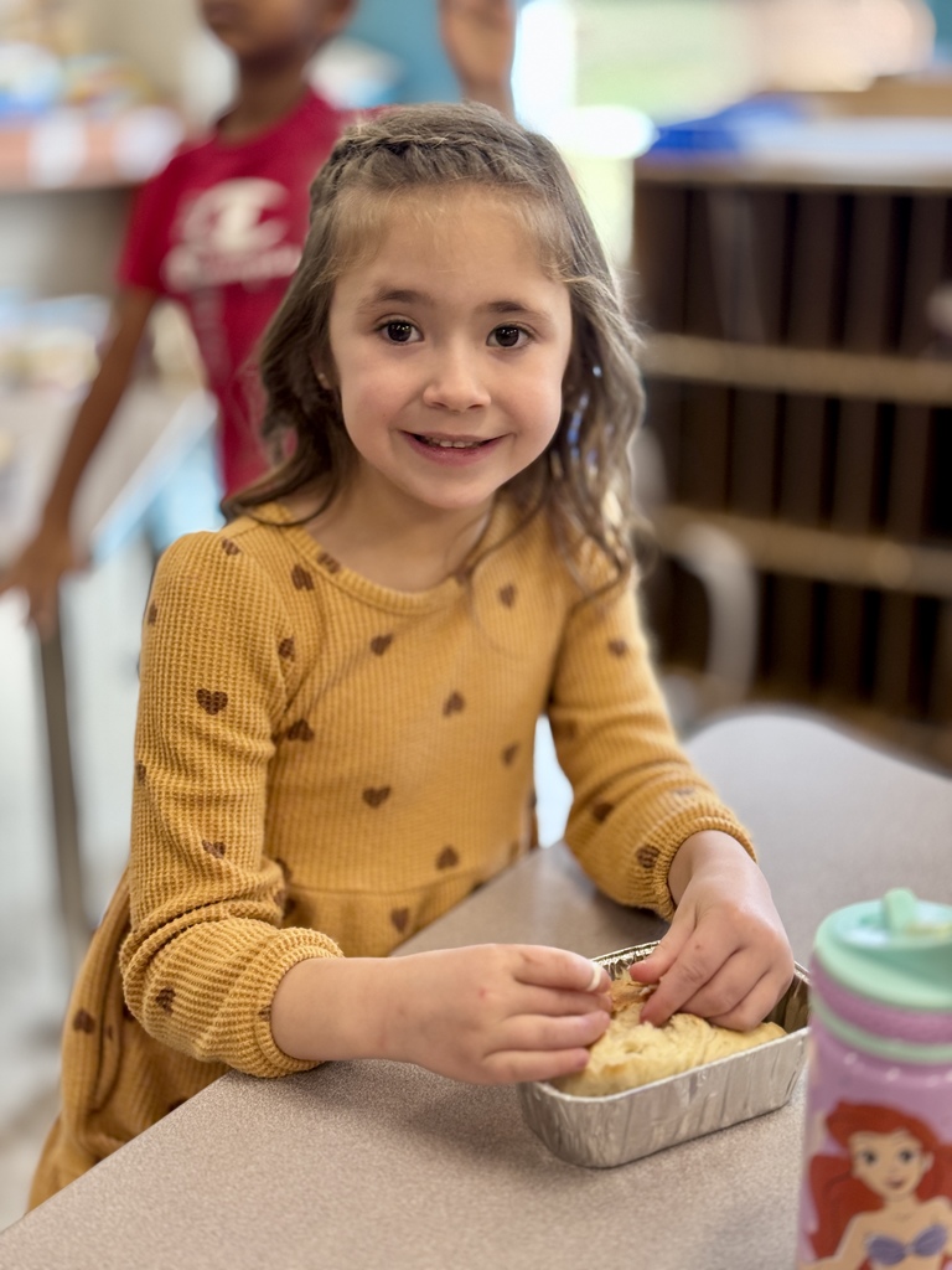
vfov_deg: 39.7
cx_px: 476
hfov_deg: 30.3
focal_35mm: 48
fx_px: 1760
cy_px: 635
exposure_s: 1/60
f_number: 1.78
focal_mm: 6.76
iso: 200
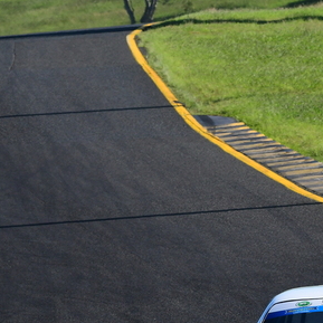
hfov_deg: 2.4
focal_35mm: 741
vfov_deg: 2.4
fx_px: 7823
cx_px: 303
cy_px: 260
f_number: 11
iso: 500
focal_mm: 210
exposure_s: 1/640
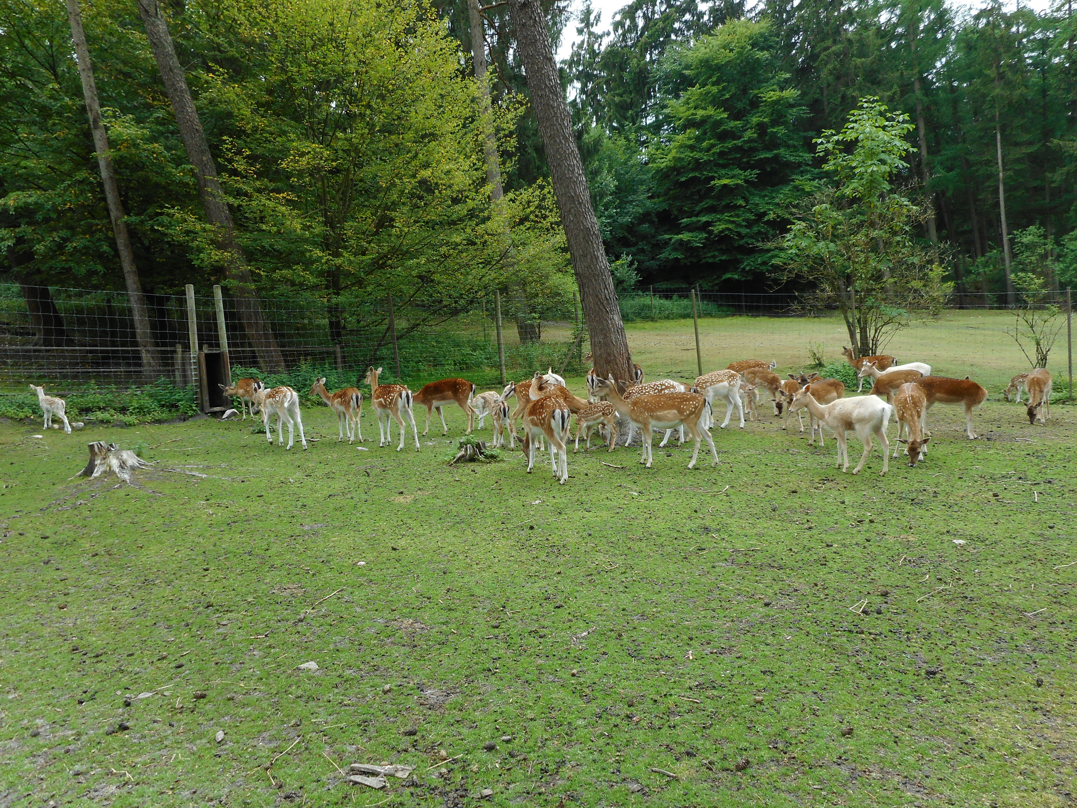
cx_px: 538
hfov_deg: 69.4
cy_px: 404
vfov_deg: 54.9
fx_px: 778
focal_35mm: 25
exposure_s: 1/160
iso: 80
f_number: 3.7
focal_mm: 4.5
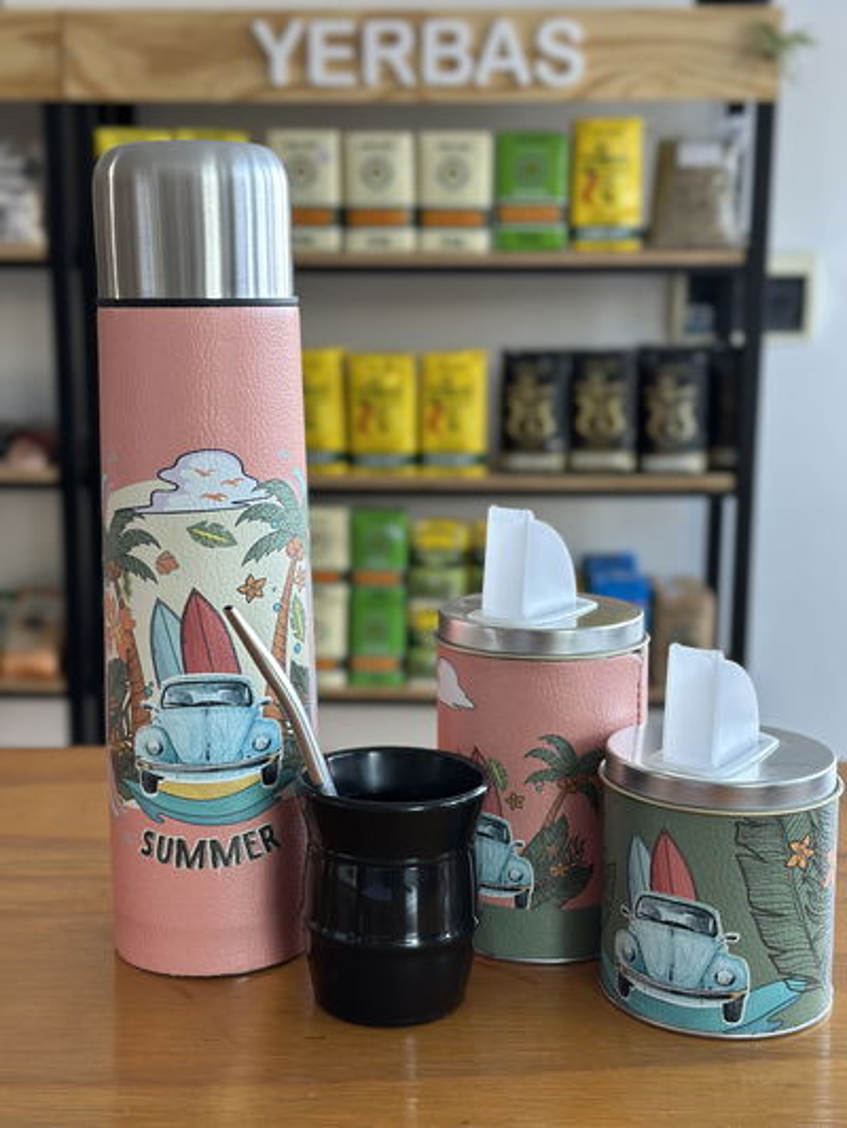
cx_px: 424
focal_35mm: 48
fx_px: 1565
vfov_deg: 39.6
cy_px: 564
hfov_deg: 30.3
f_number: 1.78
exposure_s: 1/103
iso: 125
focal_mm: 6.86
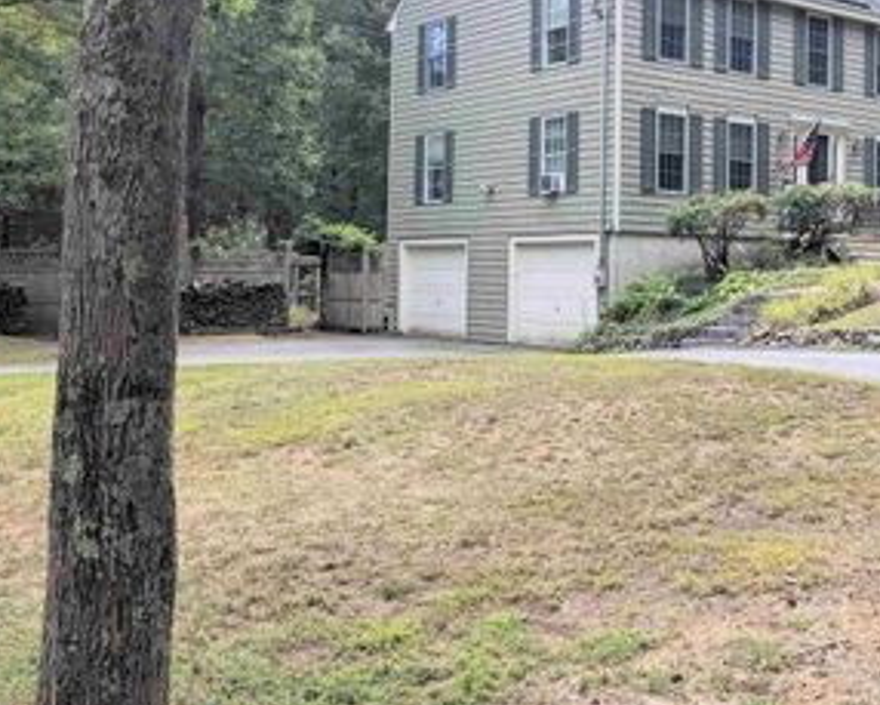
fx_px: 1198
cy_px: 220
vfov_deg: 32.4
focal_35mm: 46
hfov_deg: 39.5
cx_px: 631
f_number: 1.73
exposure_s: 1/1174
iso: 39
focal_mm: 4.38
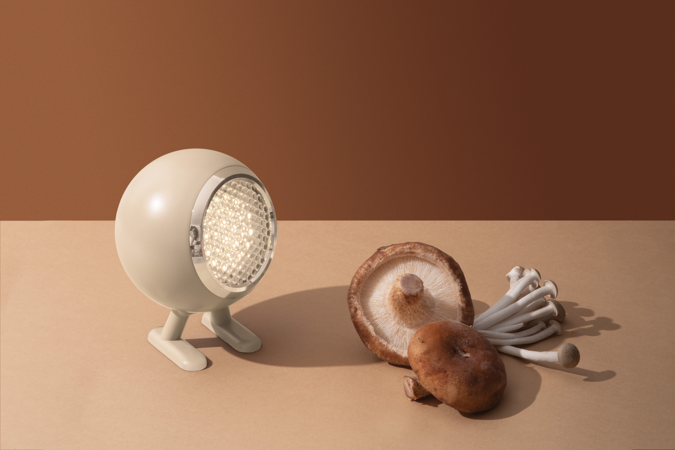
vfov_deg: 13.0
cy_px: 225
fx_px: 1969
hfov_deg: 19.5
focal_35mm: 105
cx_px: 338
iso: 640
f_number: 18
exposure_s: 1/100
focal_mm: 105
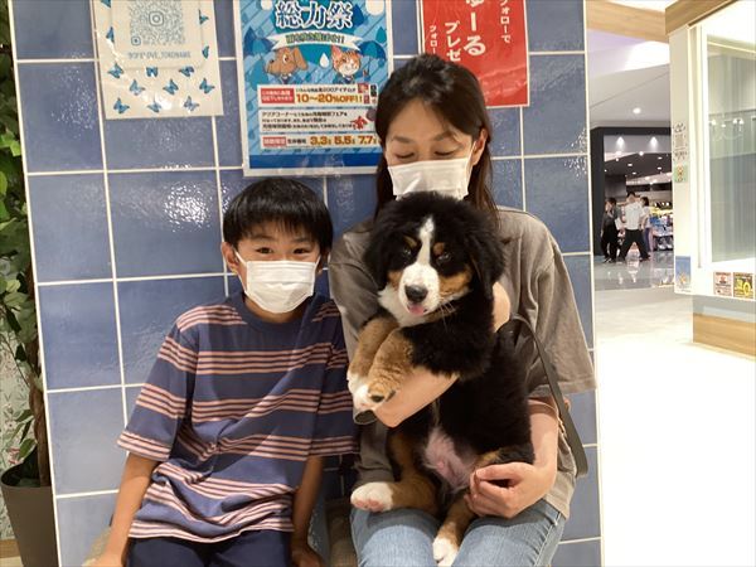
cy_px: 284
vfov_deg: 45.4
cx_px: 378
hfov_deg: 58.4
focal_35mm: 31
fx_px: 677
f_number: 2.4
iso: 125
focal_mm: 3.3
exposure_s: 1/50
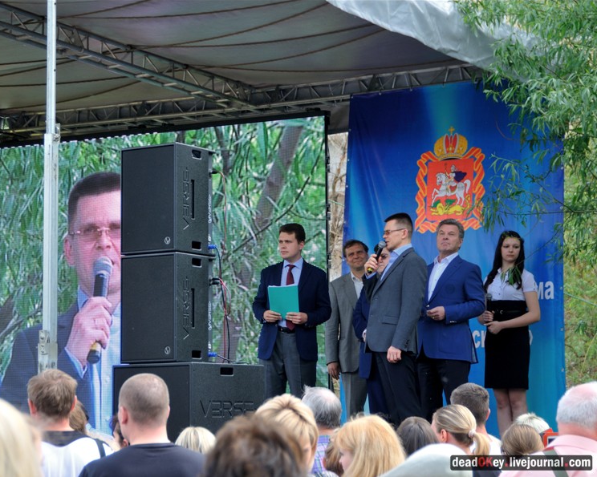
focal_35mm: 128
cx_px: 239
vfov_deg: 12.1
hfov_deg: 15.1
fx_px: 2254
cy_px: 238
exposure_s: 1/125
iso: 200
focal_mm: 75
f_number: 6.3
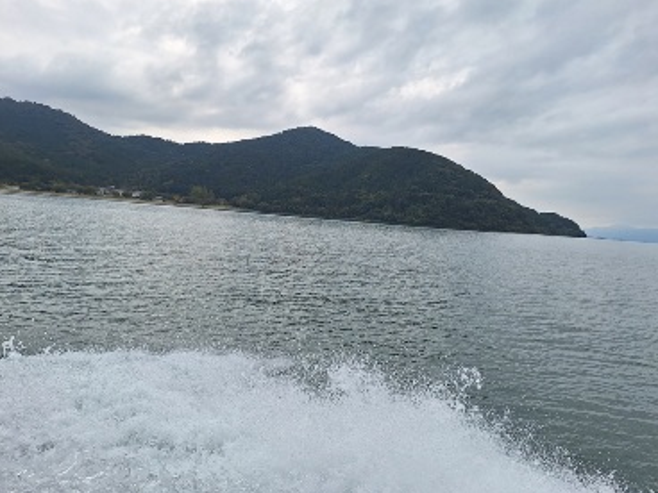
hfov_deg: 69.4
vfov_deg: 54.9
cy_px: 239
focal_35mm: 25
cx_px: 329
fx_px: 475
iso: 40
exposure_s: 1/5076
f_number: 1.8
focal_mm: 5.54
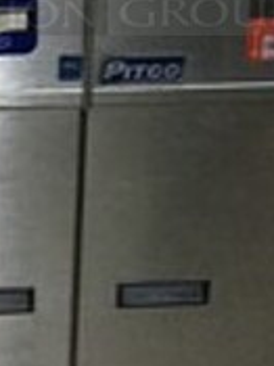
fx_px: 1427
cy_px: -74
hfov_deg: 11.0
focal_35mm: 135
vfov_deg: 14.2
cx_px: 84
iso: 100
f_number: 2.2
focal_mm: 4.15
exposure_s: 1/8
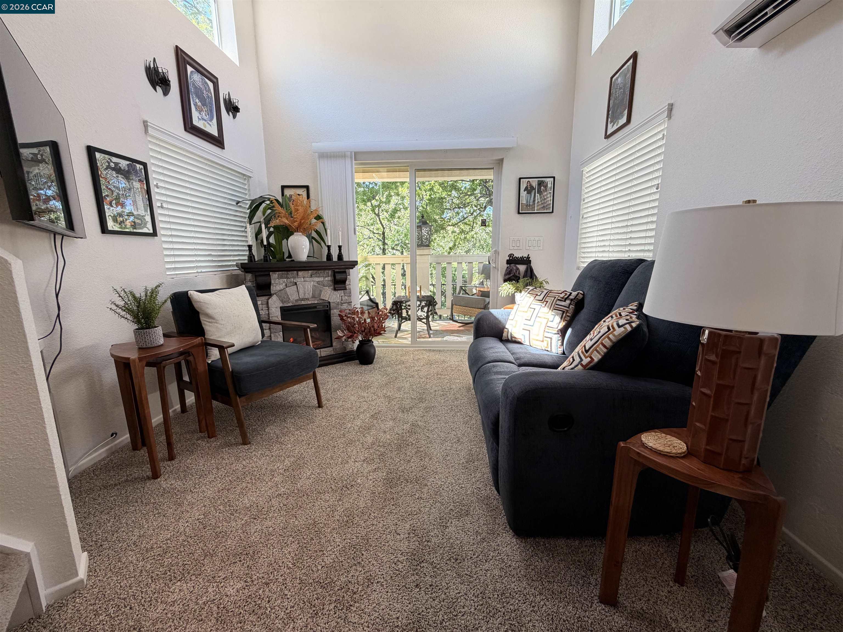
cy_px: 316
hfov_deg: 102.1
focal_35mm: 14
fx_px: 341
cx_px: 422
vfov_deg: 85.7
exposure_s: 1/120
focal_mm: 2.22
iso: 100
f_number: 2.2
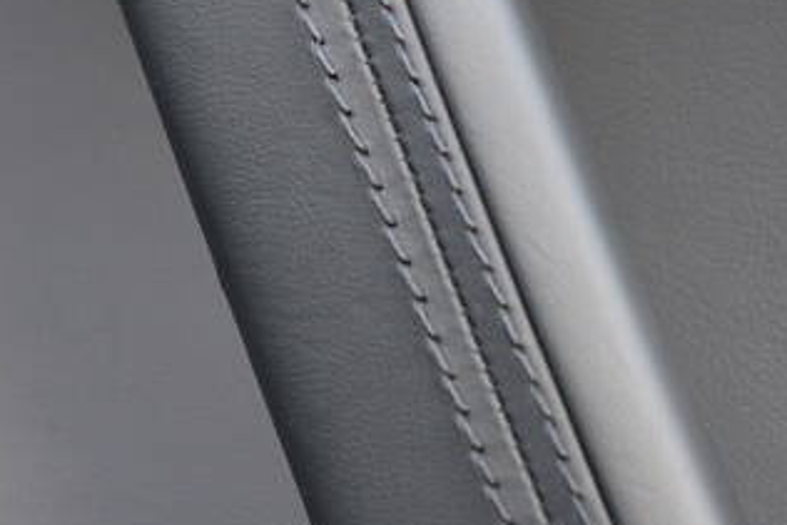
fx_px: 7458
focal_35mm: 341
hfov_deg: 6.0
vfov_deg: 4.0
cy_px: 47
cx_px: 411
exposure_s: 1/40
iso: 800
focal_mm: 90
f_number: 5.6
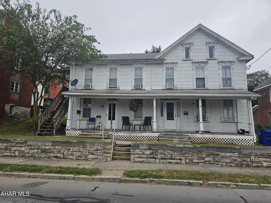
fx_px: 180
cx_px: 136
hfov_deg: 73.9
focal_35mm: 23
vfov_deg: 58.9
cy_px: 102
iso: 10
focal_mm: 6.3
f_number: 1.7
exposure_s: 1/218
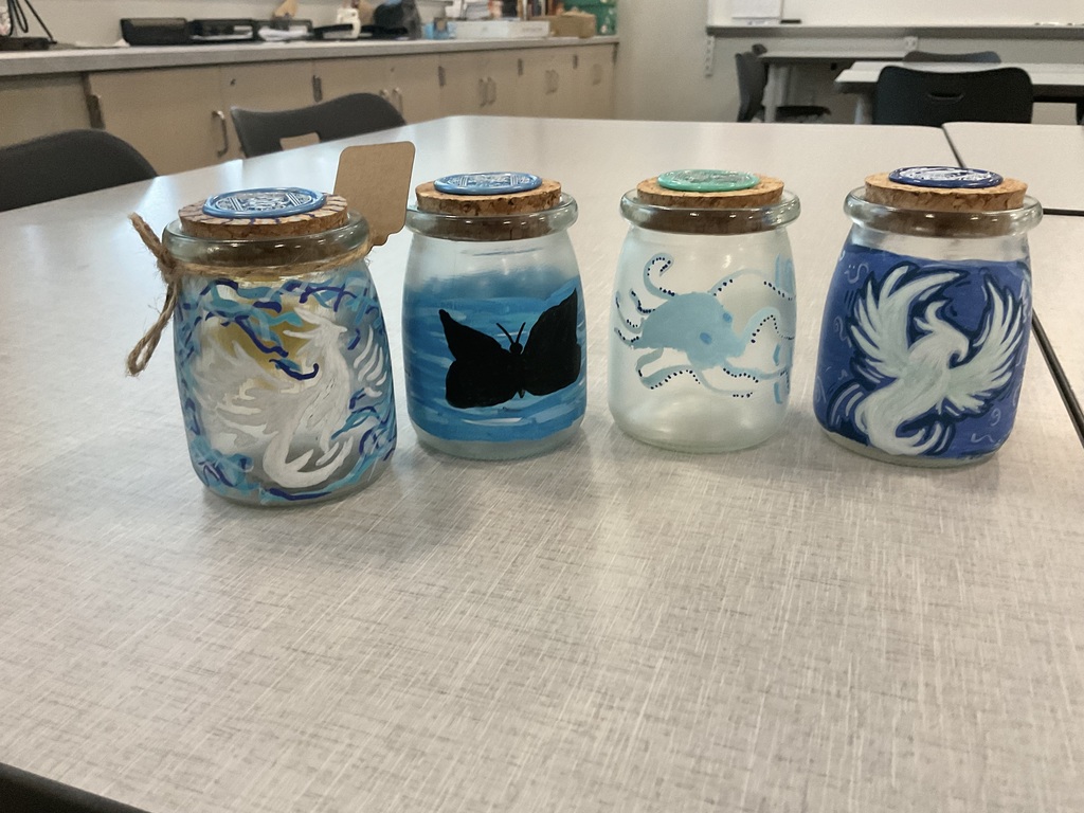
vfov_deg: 48.2
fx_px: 908
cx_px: 542
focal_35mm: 29
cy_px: 406
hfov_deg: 61.7
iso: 200
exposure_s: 1/60
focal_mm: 3
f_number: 1.8
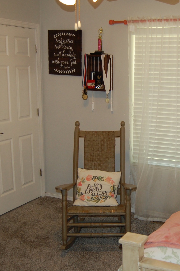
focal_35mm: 48
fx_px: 360
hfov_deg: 27.7
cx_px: 135
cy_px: 149
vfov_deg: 41.1
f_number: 3.5
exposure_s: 1/60
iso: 400
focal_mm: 18
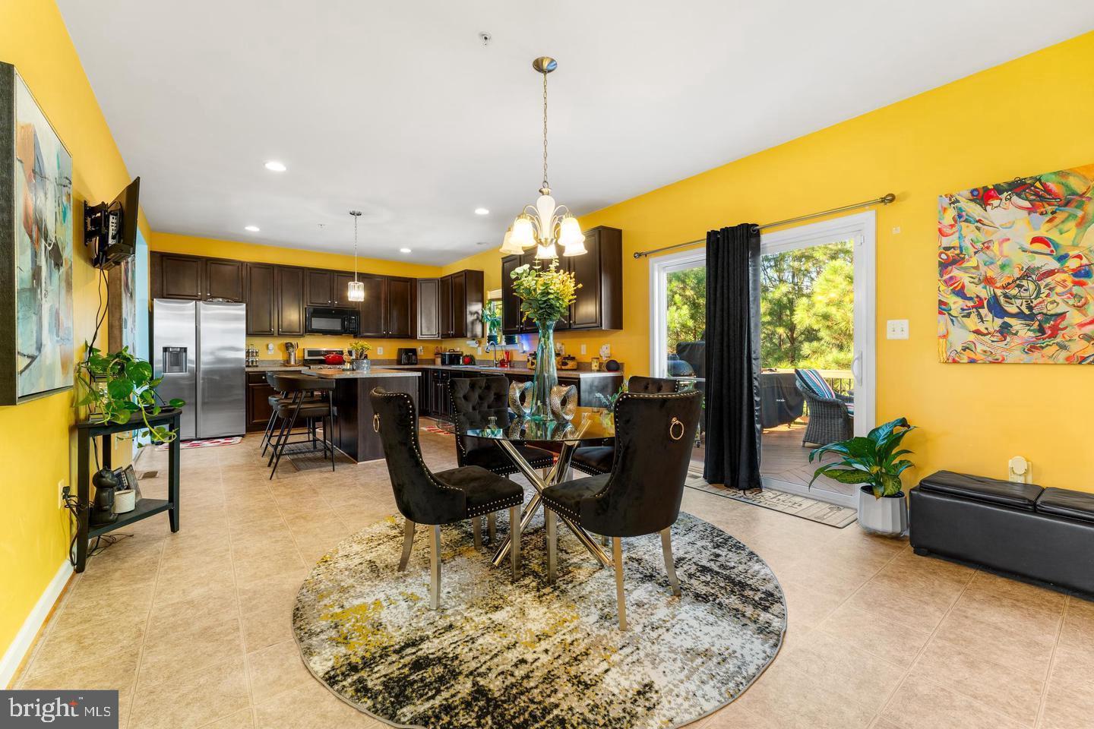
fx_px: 425
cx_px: 547
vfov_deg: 81.2
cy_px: 364
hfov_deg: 104.3
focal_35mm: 14
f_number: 8
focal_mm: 14
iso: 400
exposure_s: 1/60
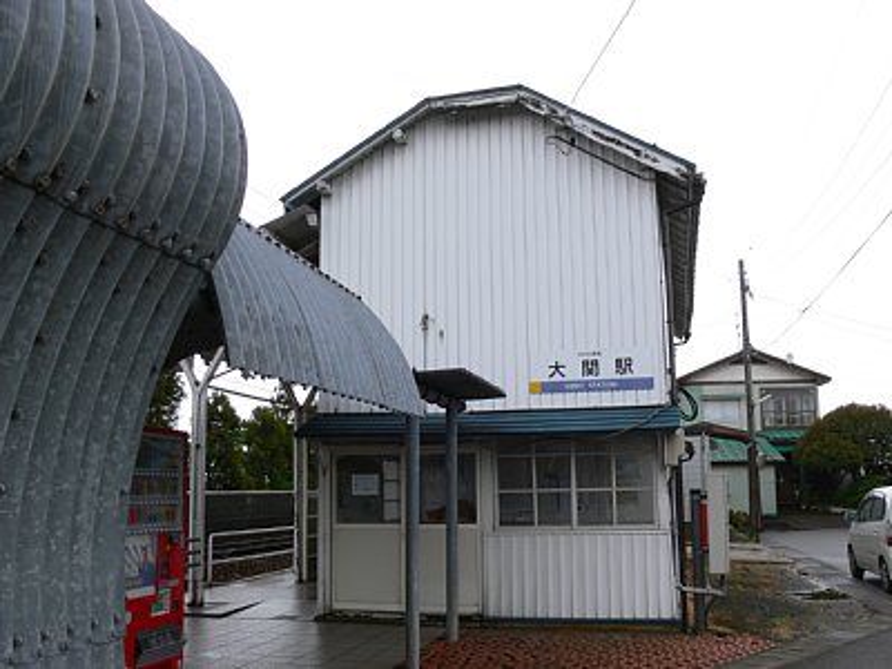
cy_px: 334
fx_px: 902
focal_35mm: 35
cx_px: 446
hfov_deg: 52.6
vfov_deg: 40.7
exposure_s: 1/100
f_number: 5
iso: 80
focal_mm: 7.4
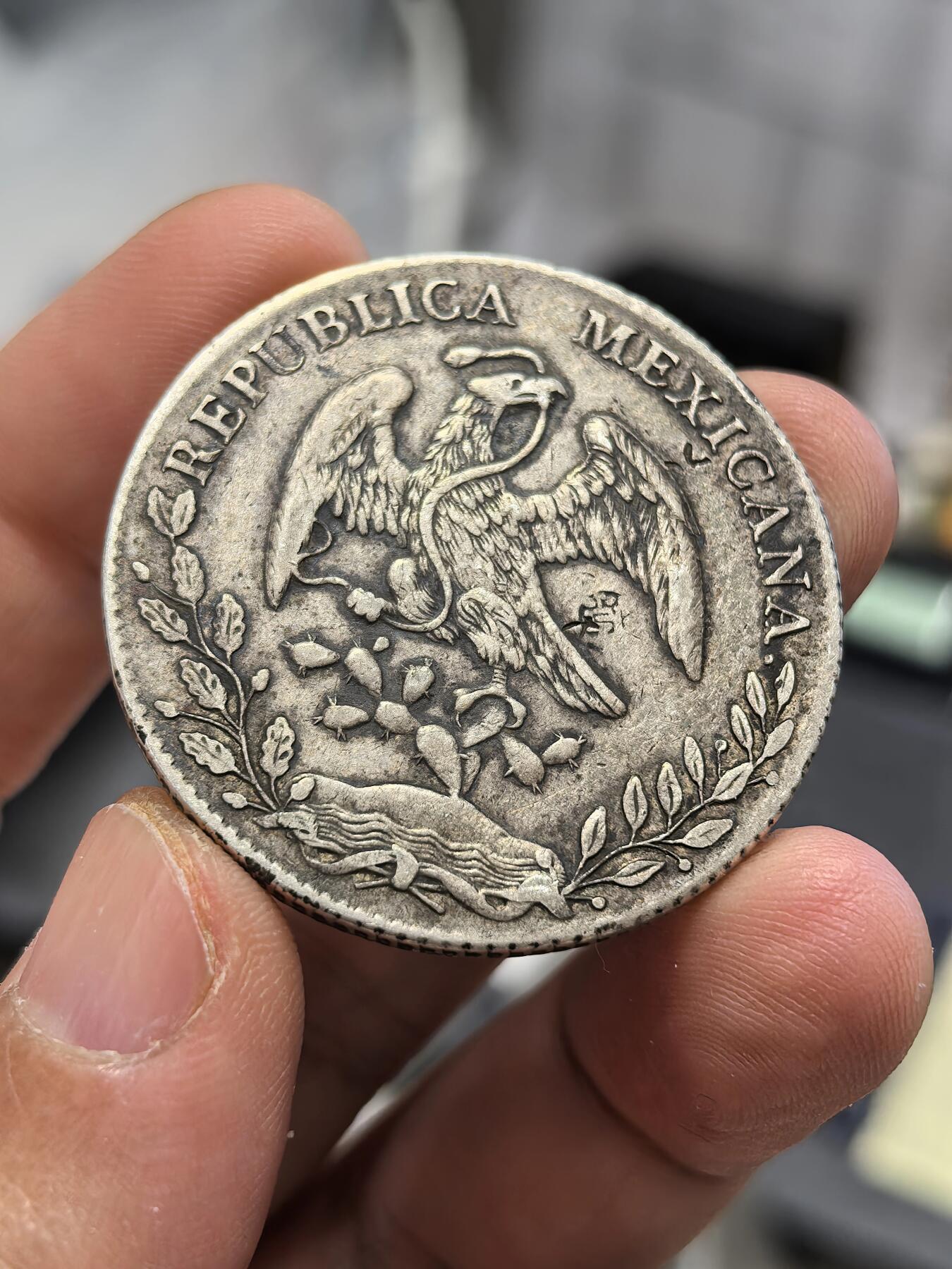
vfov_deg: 35.5
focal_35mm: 54
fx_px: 1980
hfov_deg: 27.0
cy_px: 634
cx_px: 476
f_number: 2
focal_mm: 6.98
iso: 250
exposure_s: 1/100
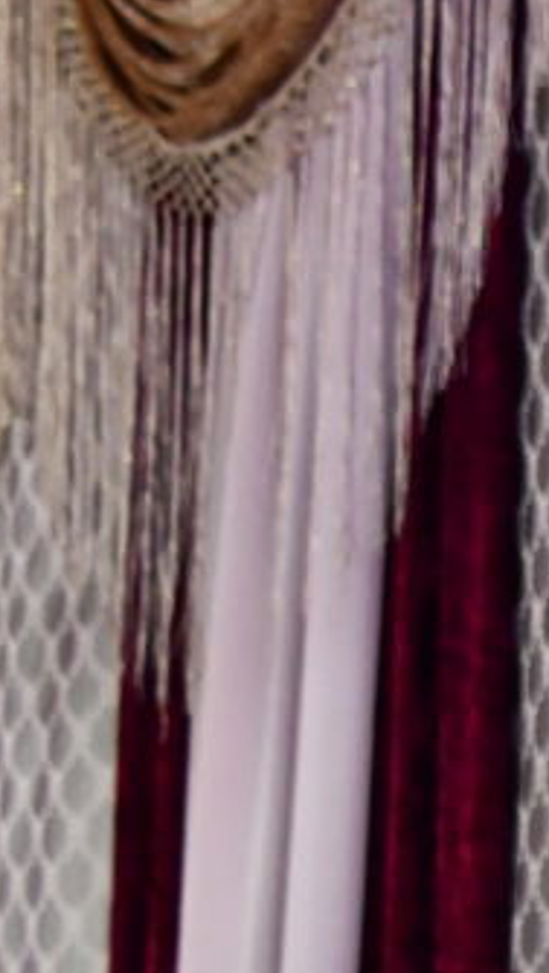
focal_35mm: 210
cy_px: 908
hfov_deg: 5.5
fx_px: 5422
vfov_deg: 10.2
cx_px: 1481
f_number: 5.6
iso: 2000
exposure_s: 1/100
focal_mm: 48
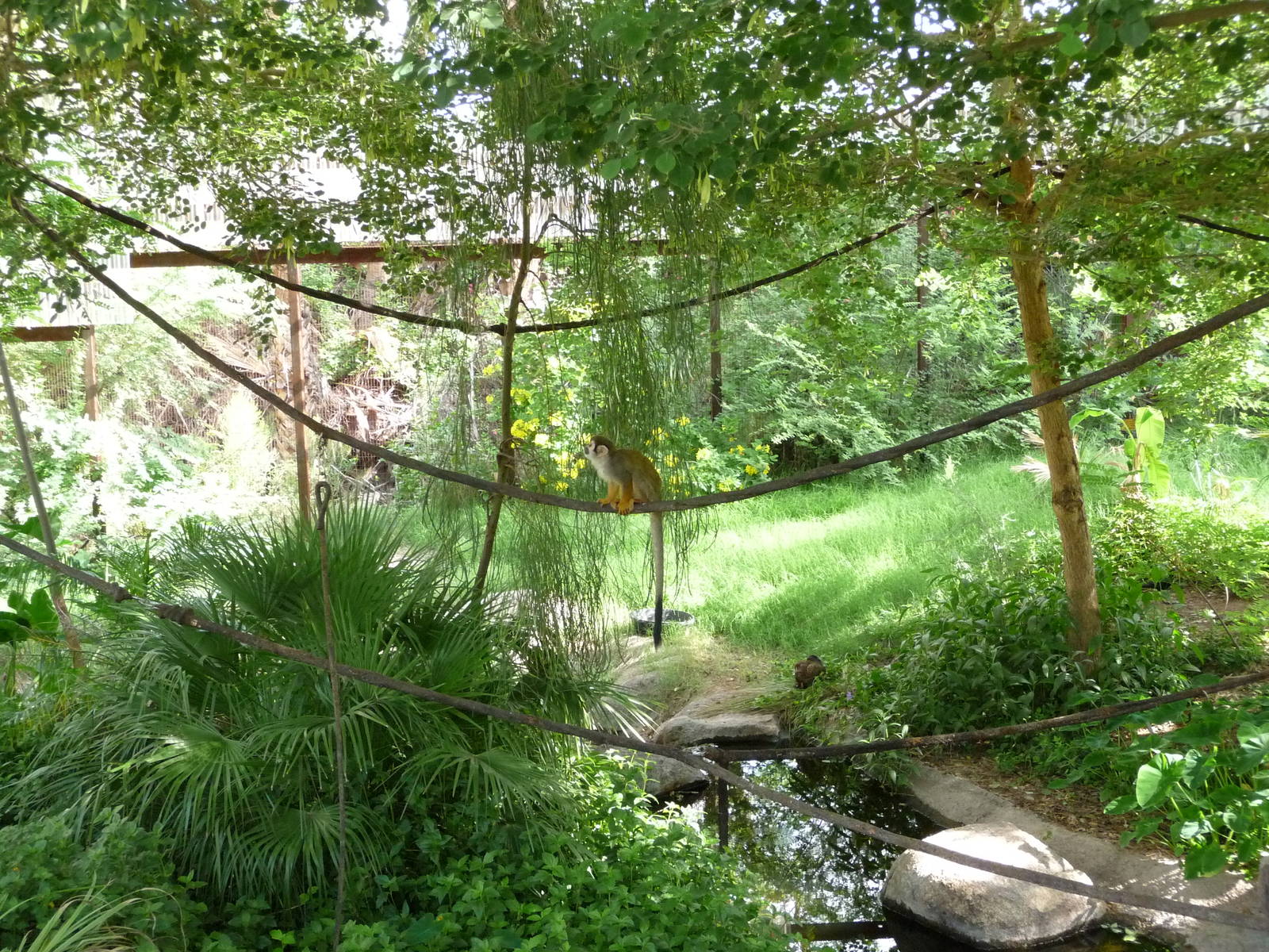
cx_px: 634
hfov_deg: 39.7
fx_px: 1760
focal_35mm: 48
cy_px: 476
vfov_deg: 30.3
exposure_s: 1/100
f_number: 4.2
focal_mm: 8
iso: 400
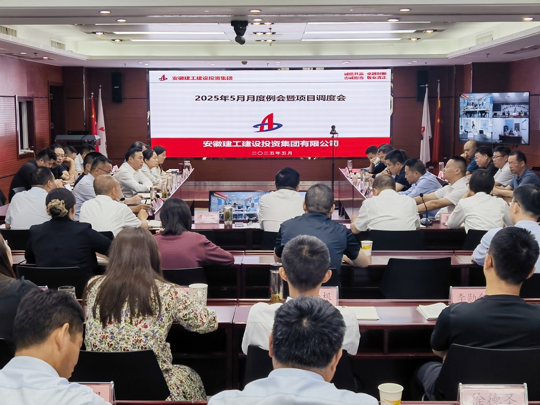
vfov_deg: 28.0
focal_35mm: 52
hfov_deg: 36.8
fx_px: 811
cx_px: 270
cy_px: 202
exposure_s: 1/112
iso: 50
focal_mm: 6.67
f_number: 1.9
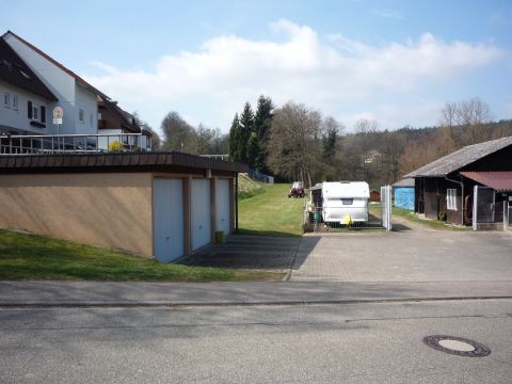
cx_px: 256
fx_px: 473
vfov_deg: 44.2
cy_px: 192
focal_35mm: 32
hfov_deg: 56.8
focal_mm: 5.2
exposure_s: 1/500
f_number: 4.5
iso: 100
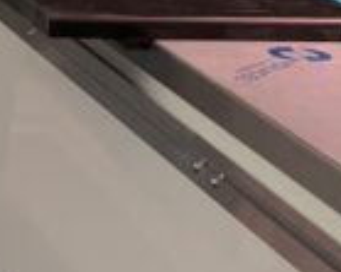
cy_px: -181
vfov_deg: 8.0
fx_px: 1886
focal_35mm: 187
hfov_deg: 9.4
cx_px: -412
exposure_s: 1/121
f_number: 1.8
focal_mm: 4.25
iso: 64
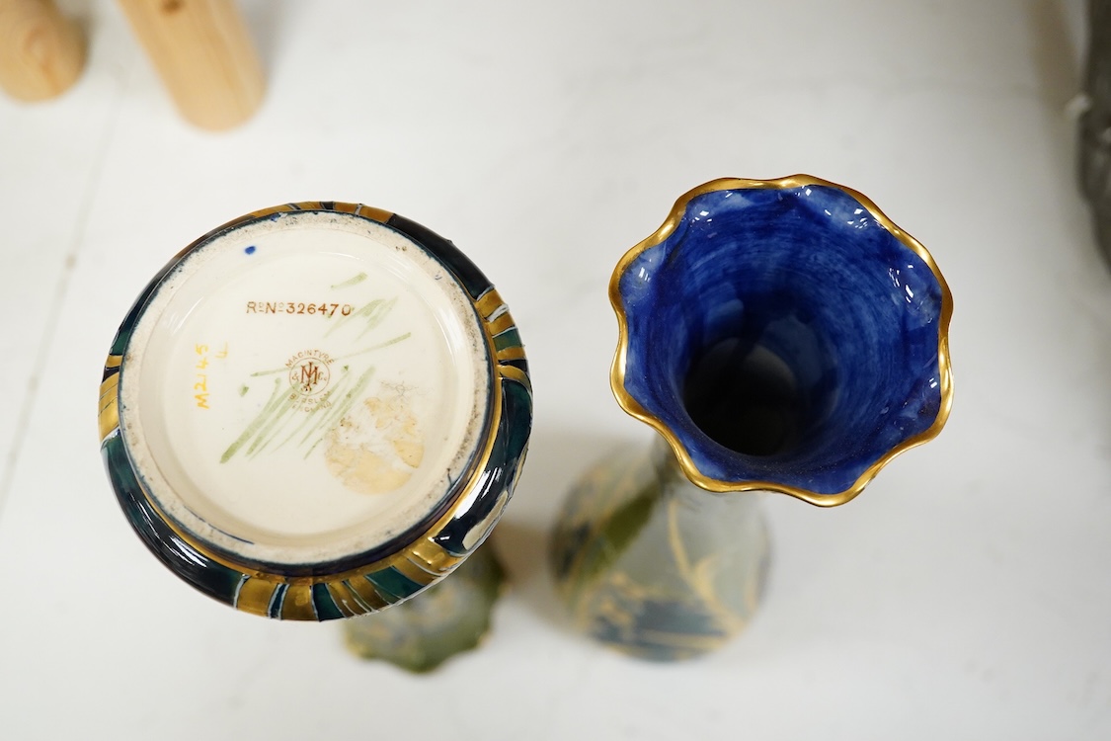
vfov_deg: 29.9
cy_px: 370
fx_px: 1389
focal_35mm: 45
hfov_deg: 43.6
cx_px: 556
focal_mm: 30
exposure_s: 1/200
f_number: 7.1
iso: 3200
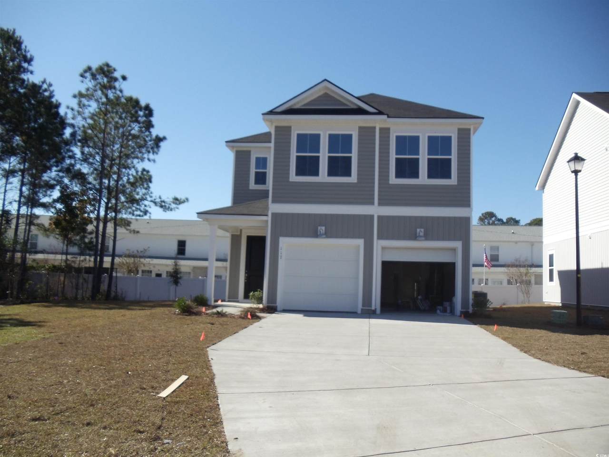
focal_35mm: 44
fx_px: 774
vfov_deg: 32.9
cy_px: 228
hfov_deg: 42.9
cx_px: 304
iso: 80
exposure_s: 1/160
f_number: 7.1
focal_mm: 6
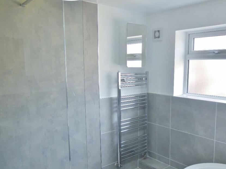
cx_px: 140
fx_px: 202
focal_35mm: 31
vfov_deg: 45.2
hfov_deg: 57.8
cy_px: 96
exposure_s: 1/80
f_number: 3.1
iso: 125
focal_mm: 4.5
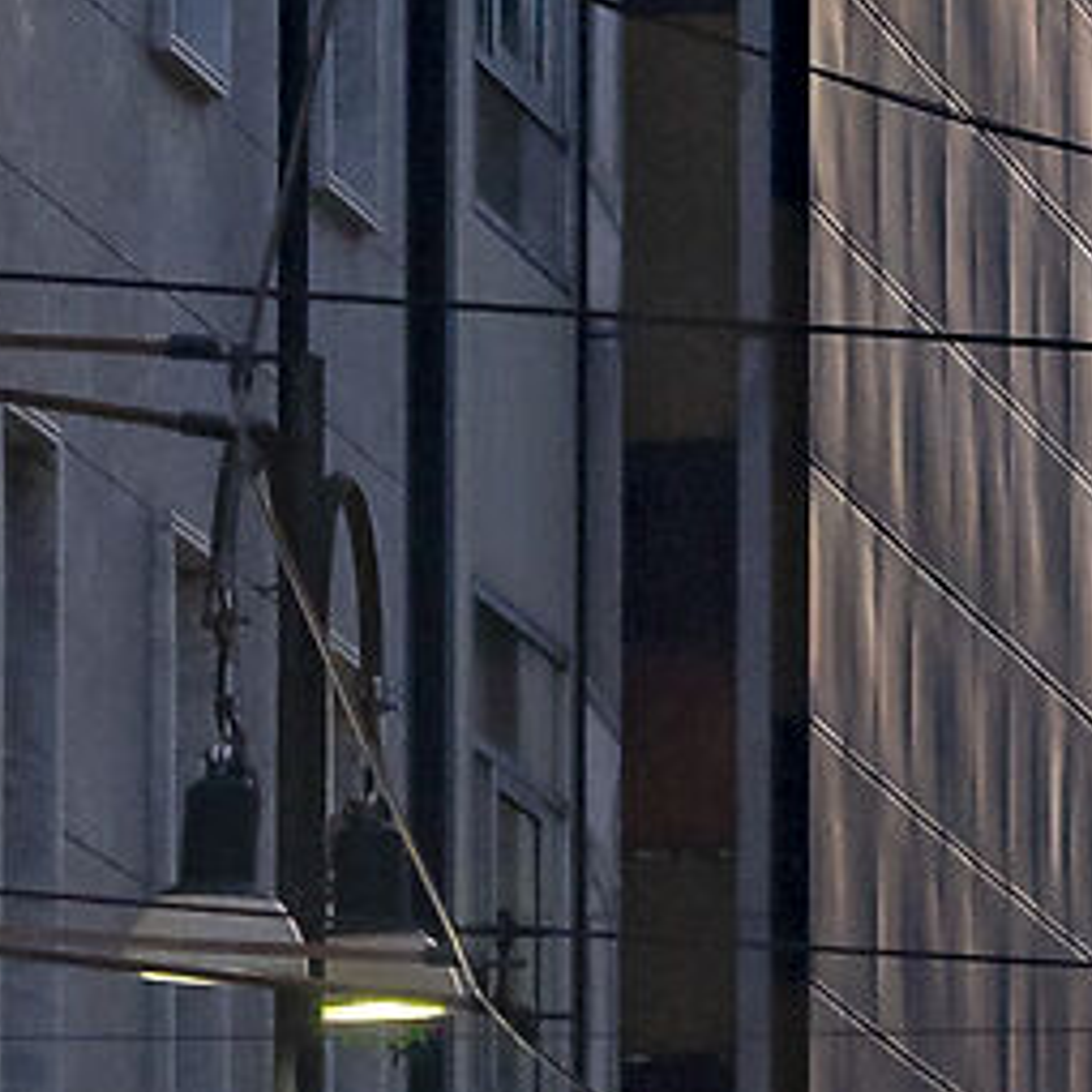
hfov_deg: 2.9
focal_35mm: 599
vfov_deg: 2.9
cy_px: 677
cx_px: 2741
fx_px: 21379
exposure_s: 1/80
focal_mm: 50
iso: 125
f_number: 5.6
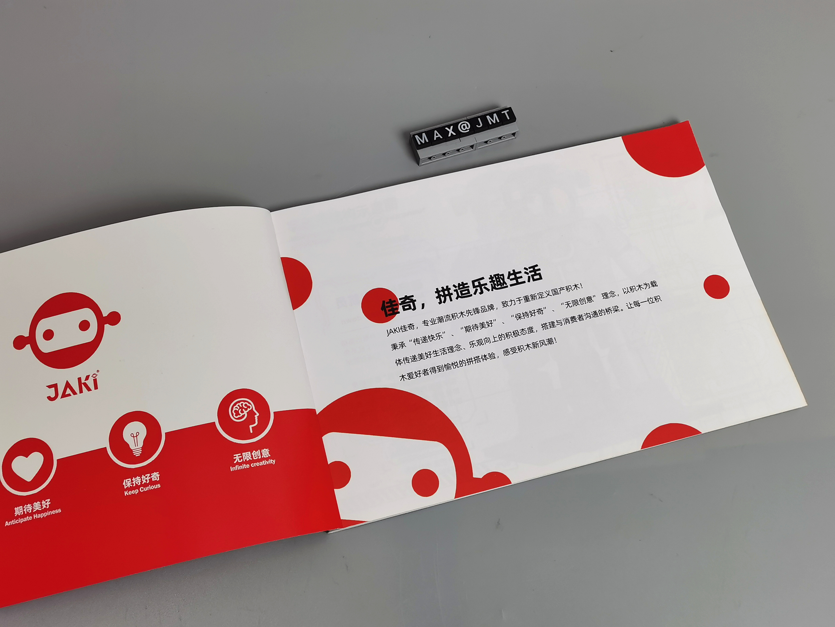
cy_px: 314
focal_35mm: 40
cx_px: 418
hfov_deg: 46.8
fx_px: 965
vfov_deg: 36.0
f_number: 1.8
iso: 50
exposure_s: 1/120
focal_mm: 5.58
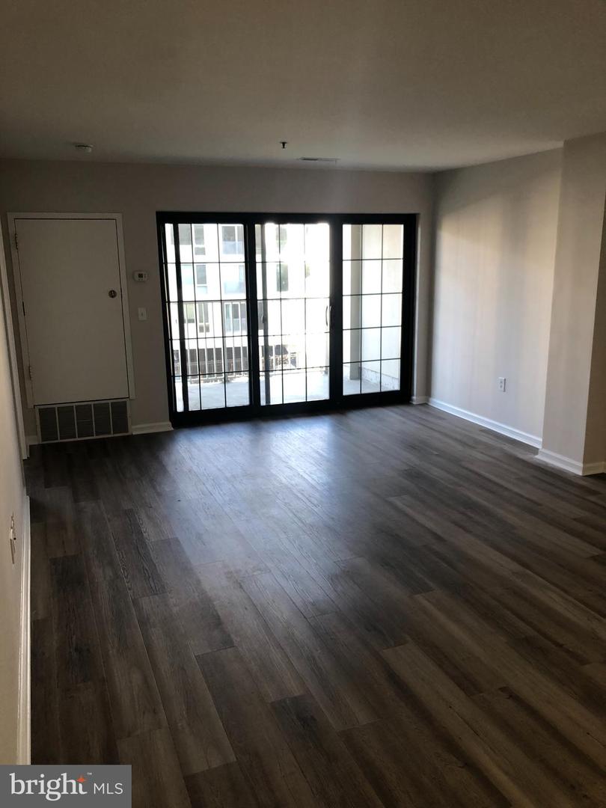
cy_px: 404
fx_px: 654
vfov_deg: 63.4
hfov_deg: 49.7
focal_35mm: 28
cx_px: 303
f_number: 1.8
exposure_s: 1/30
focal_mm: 3.99
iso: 25
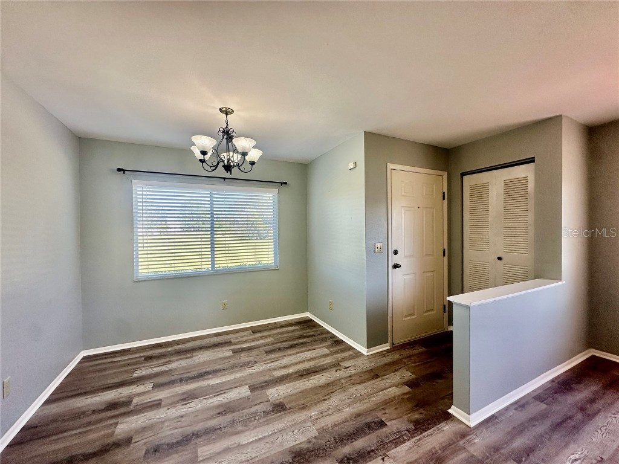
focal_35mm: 14
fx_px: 250
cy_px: 232
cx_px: 310
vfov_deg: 85.7
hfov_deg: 102.1
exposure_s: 1/120
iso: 40
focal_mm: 2.22
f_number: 2.2
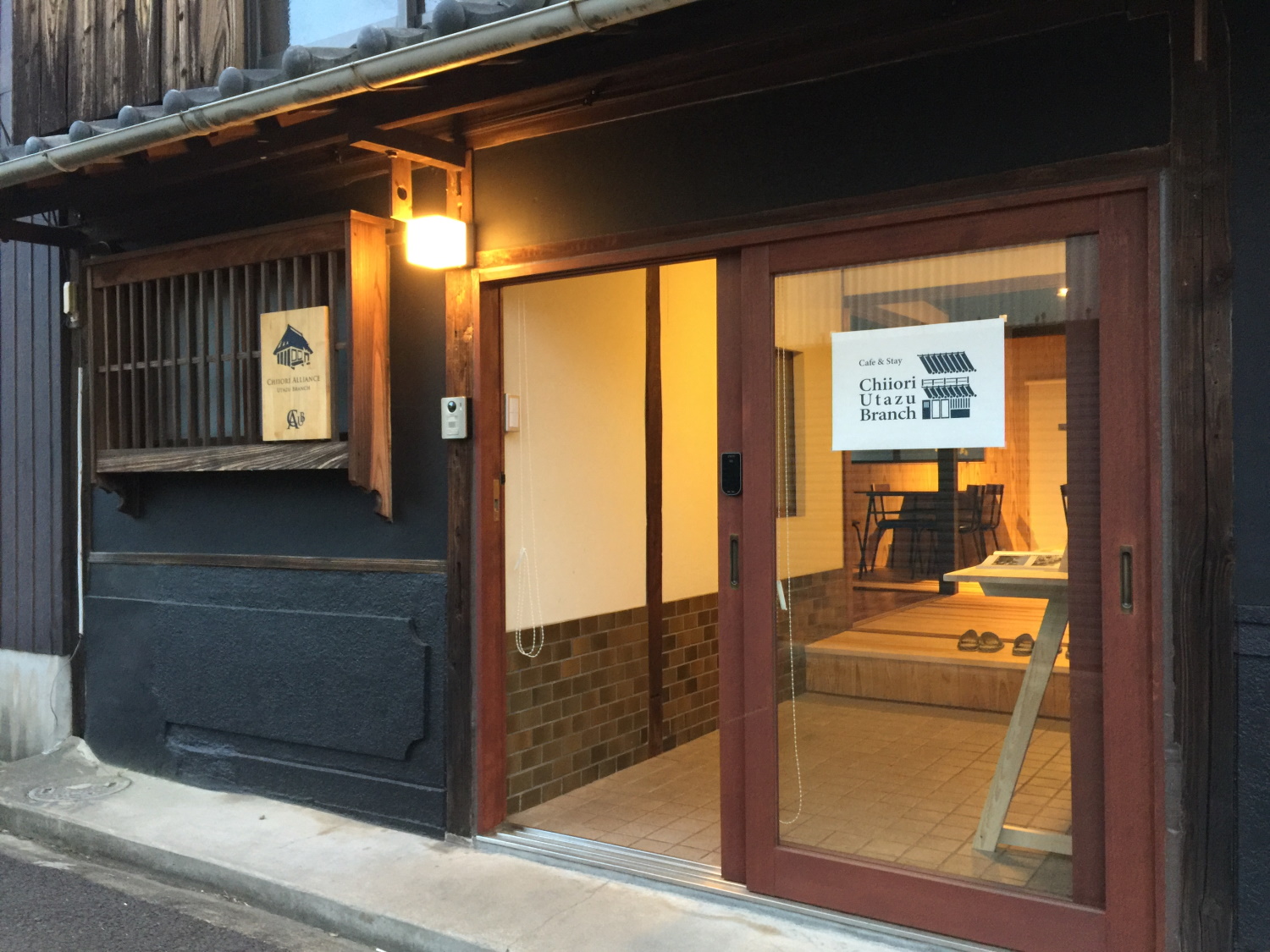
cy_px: 476
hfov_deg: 61.7
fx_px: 1064
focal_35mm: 29
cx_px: 635
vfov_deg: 48.2
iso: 100
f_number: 2.2
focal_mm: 4.15
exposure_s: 1/15
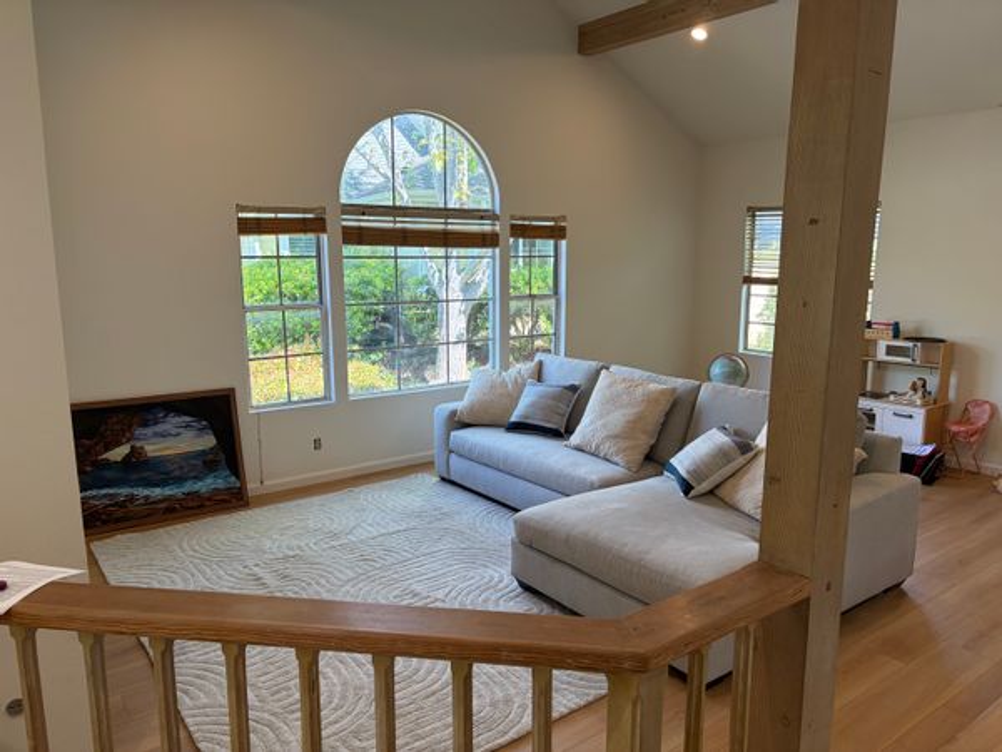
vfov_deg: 53.1
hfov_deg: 67.3
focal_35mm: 26
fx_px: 753
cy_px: 376
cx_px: 501
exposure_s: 1/217
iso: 100
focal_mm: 5.96
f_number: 1.6
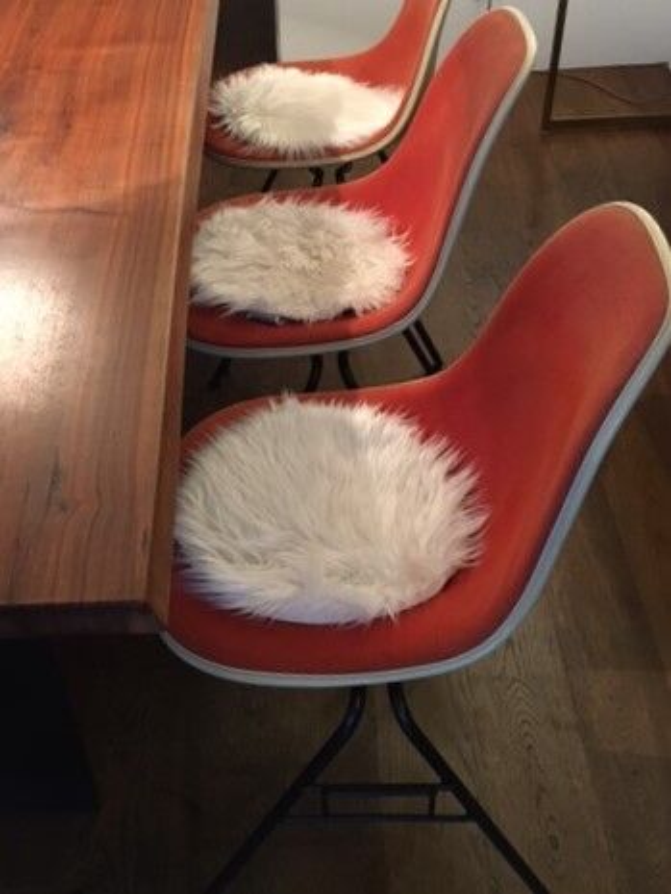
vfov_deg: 61.6
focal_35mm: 29
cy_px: 447
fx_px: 749
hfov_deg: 48.2
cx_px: 336
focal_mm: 4.15
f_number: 2.2
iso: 250
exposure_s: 1/17
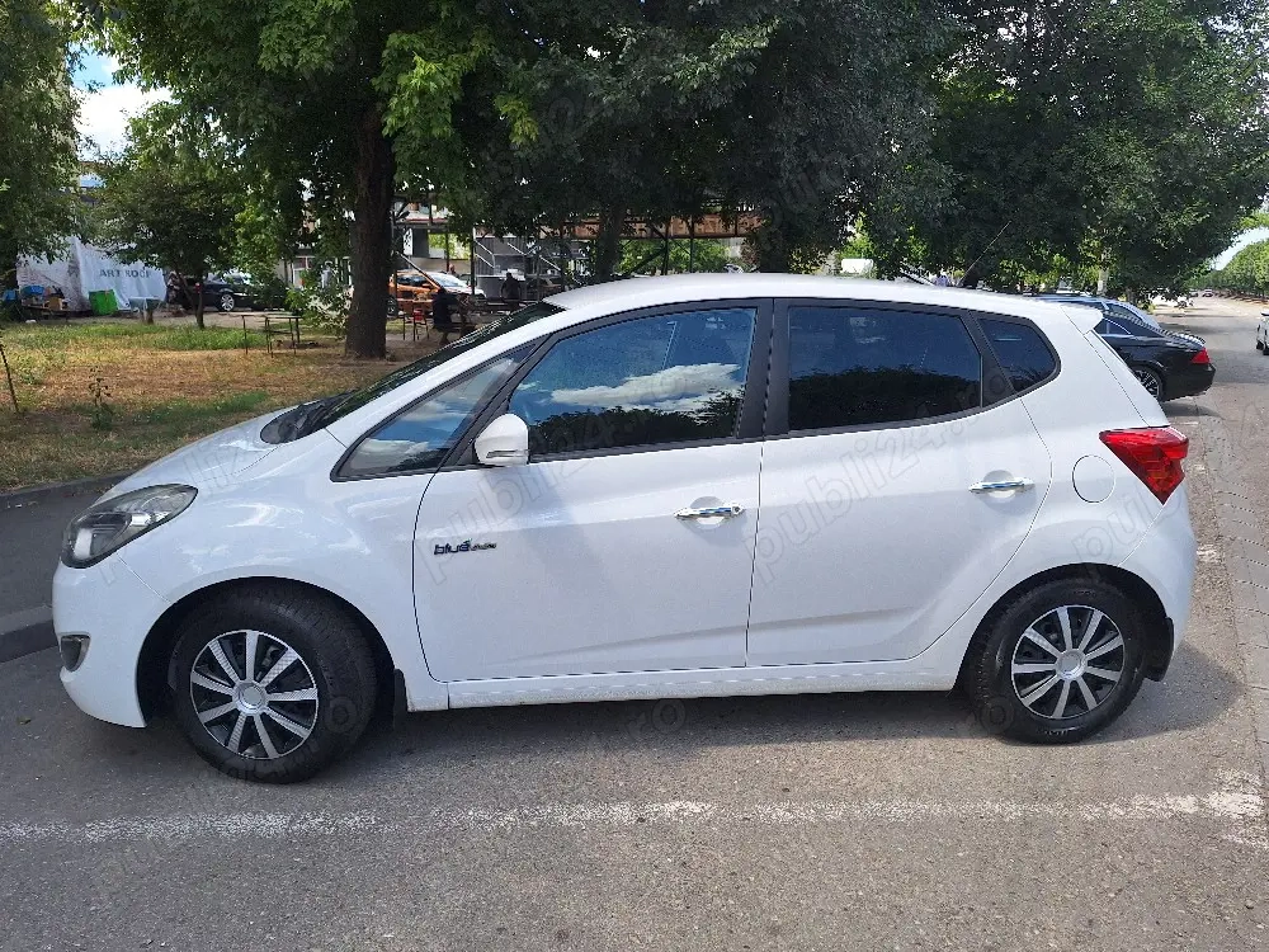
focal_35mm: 23
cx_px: 634
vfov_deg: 58.9
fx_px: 843
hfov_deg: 73.9
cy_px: 476
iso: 40
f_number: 1.8
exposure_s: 1/1250
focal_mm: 5.54
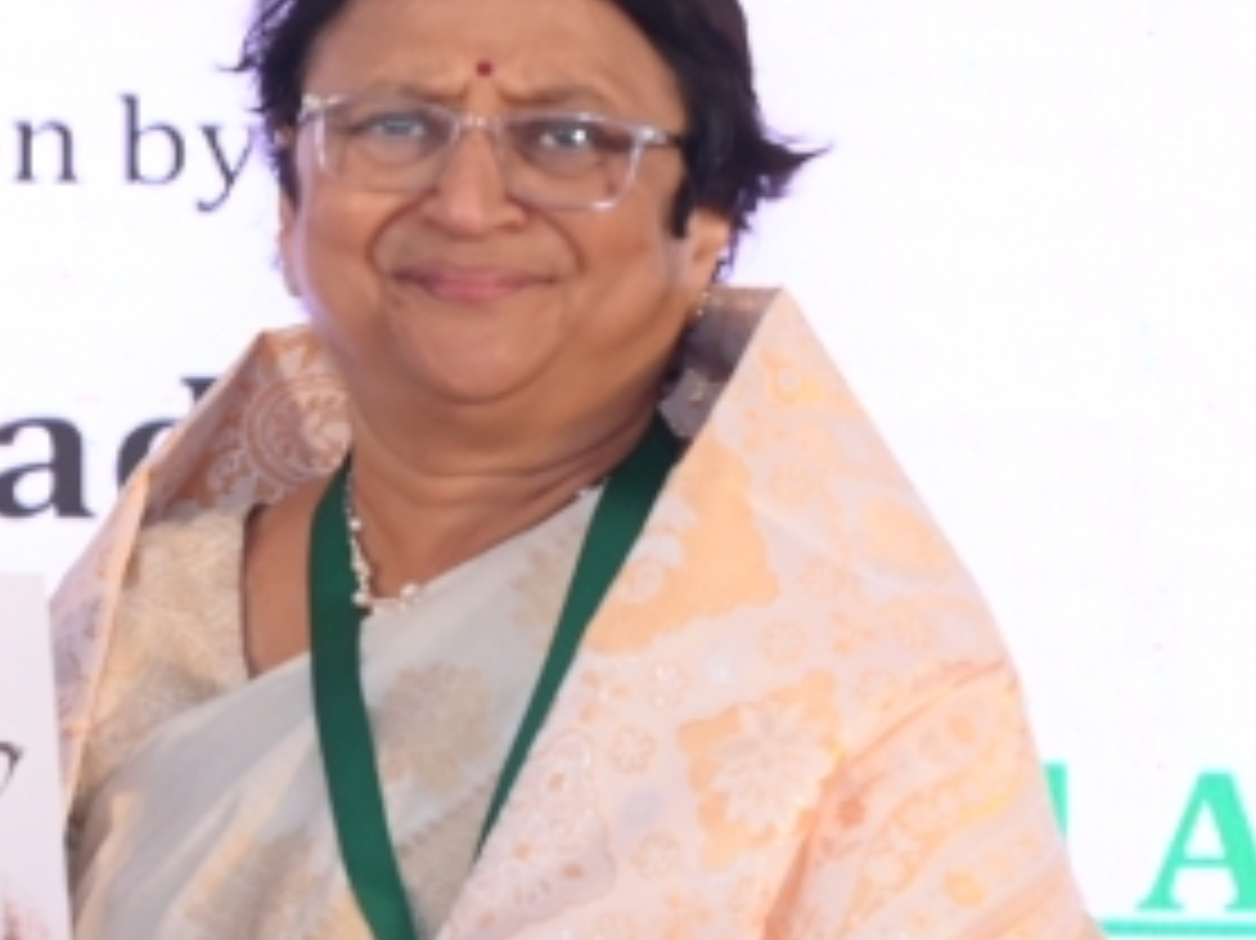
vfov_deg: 5.1
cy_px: 760
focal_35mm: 290
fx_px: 10518
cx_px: 133
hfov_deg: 6.8
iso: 1600
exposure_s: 1/125
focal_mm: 70
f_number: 5.6
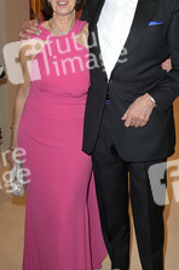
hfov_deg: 31.1
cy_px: 116
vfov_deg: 45.4
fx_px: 322
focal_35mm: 43
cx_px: 100
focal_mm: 24
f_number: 5
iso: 2000
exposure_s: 1/60
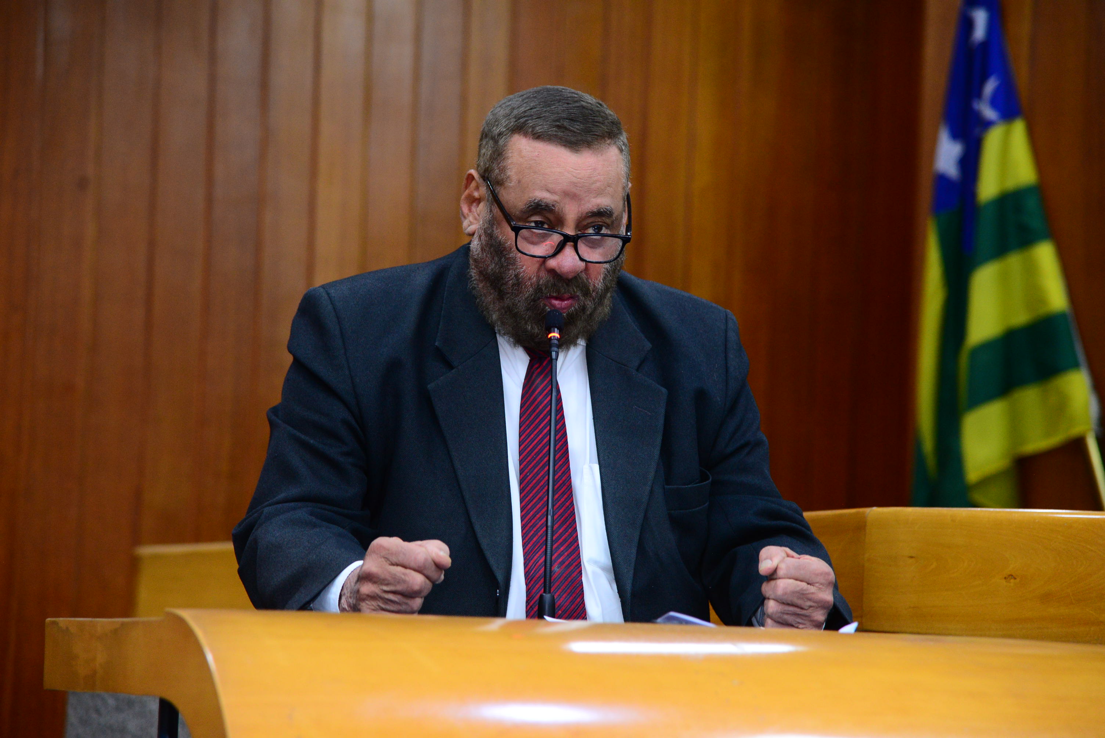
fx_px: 3685
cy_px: 369
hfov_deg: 17.1
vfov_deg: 11.4
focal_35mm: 120
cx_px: 552
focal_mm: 120
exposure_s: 1/60
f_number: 4.5
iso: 2000
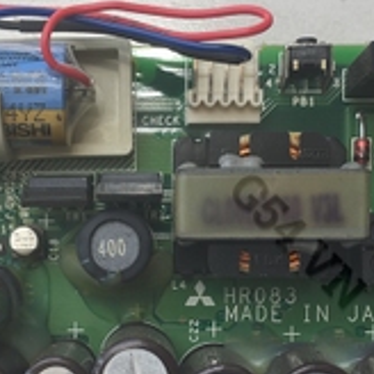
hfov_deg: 23.0
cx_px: 135
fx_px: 917
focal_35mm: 75
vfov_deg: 23.0
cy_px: 242
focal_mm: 4.15
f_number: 2.2
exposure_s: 1/379
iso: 25
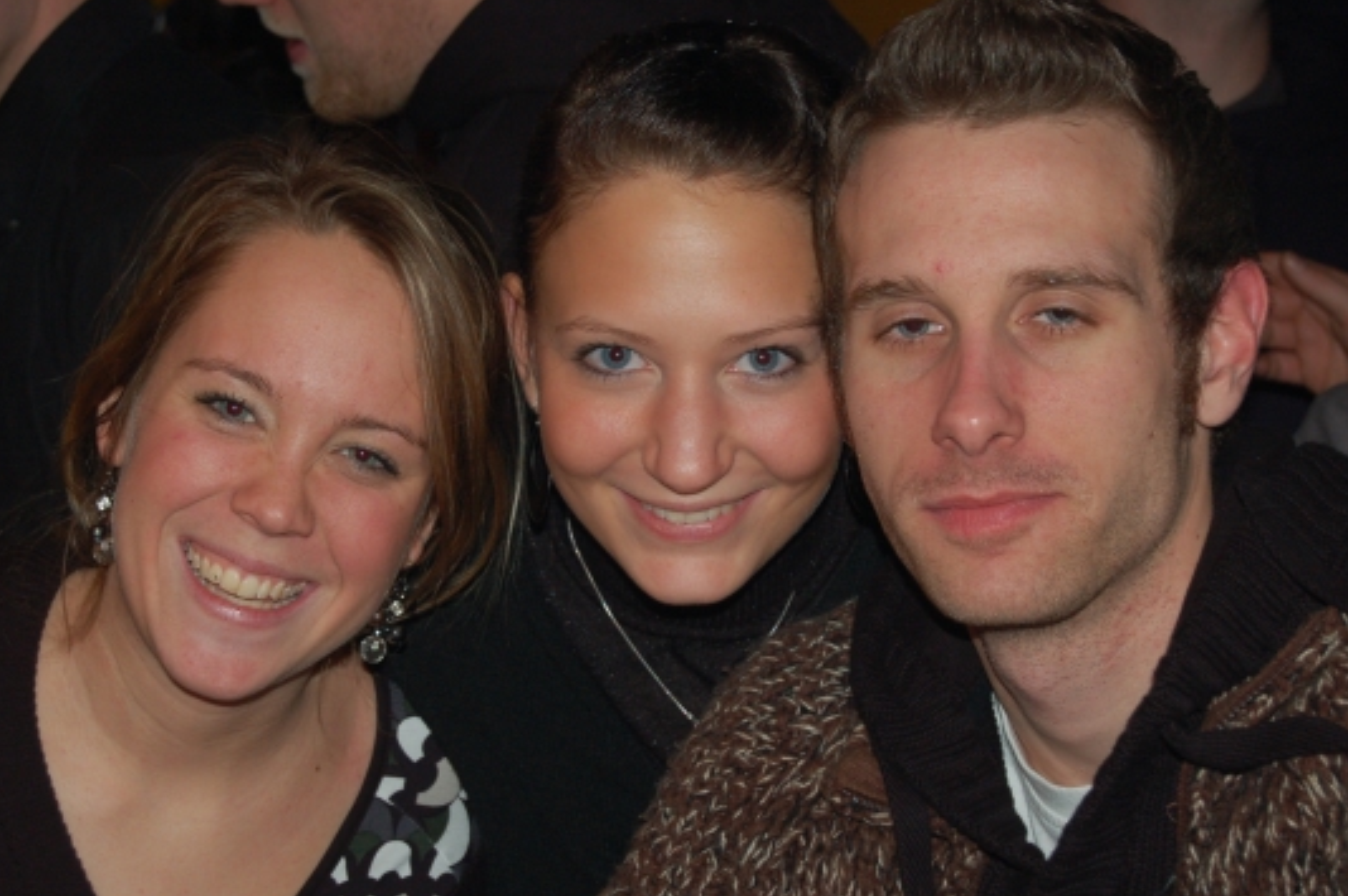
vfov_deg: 15.5
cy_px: 454
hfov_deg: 23.1
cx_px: 603
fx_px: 3292
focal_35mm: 88
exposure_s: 1/60
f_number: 5.6
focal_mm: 52
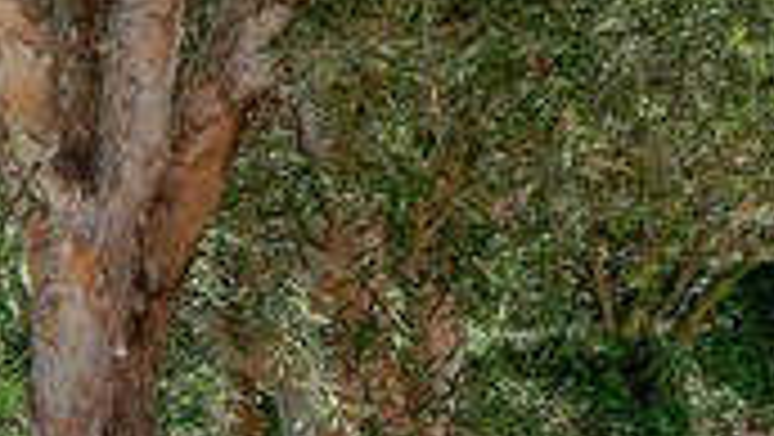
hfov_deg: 12.0
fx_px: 2670
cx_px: -1274
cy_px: 490
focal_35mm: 130
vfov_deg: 9.3
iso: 200
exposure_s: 1/125
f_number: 11
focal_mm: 10
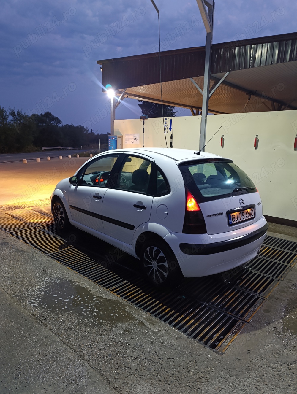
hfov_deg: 59.0
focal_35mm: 23
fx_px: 262
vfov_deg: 73.8
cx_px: 148
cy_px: 197
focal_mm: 6.14
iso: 2000
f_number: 1.6
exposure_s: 1/25
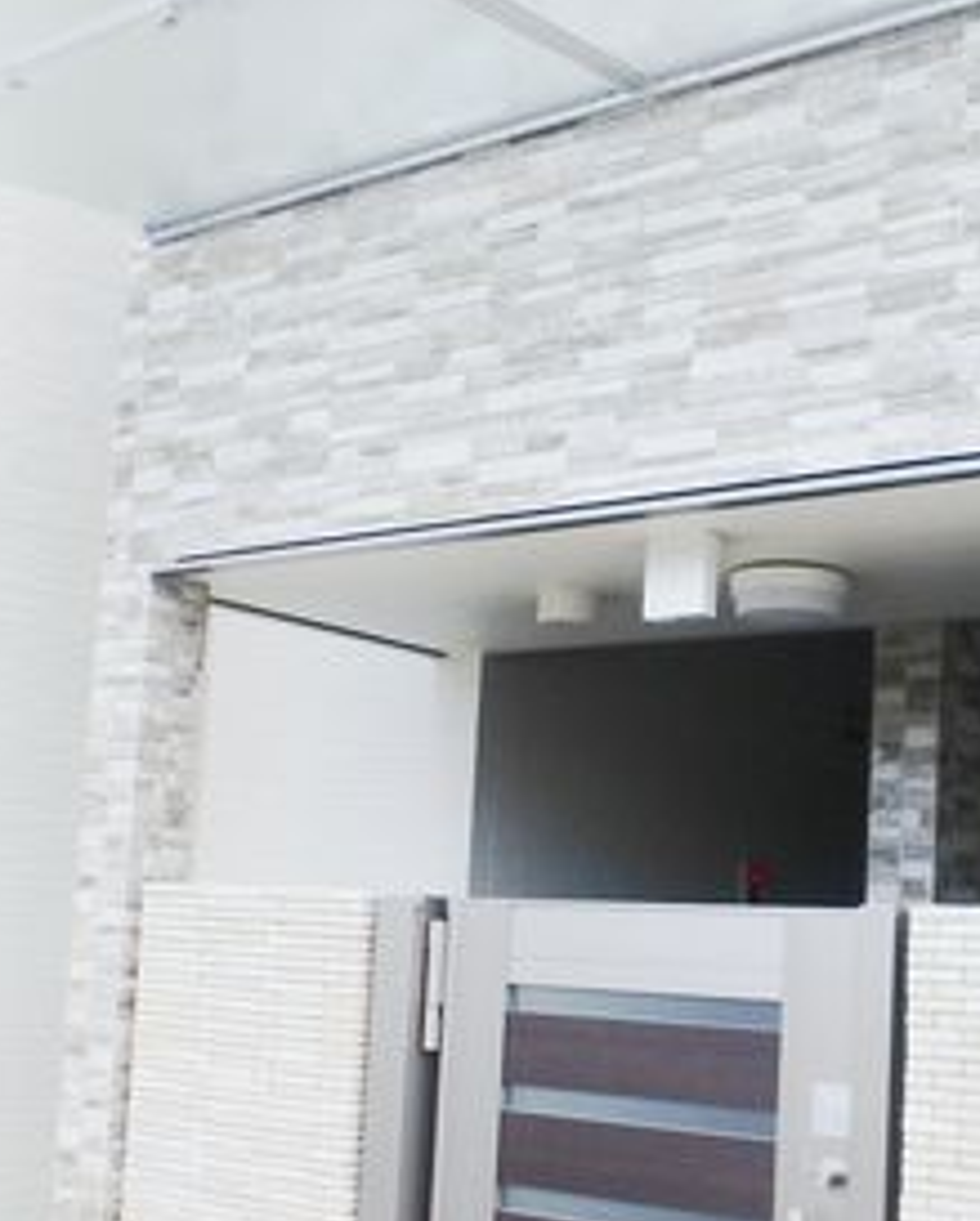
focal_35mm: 48
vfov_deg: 38.5
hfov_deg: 31.3
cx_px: 644
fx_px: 1737
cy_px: 774
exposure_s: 1/320
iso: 125
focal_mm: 3.7
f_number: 3.5
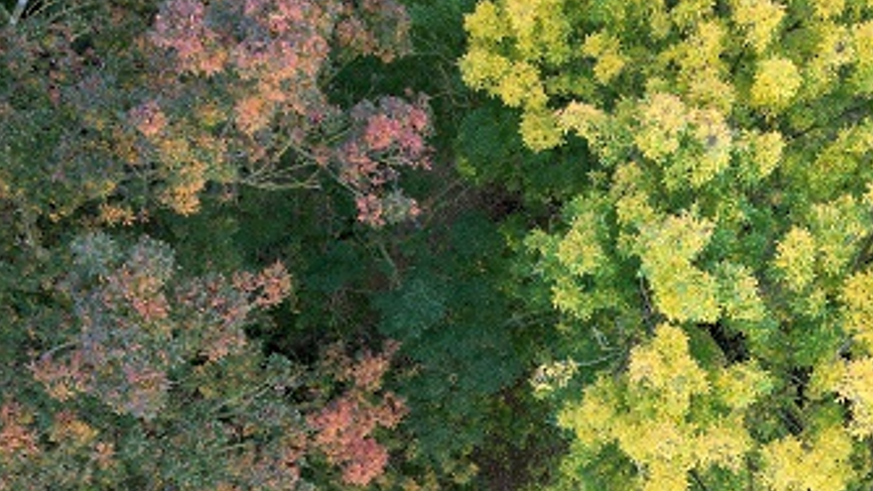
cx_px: 651
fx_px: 1088
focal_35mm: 47
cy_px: 337
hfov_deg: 42.4
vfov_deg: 25.3
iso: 100
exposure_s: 1/25
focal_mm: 6.72
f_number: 1.7
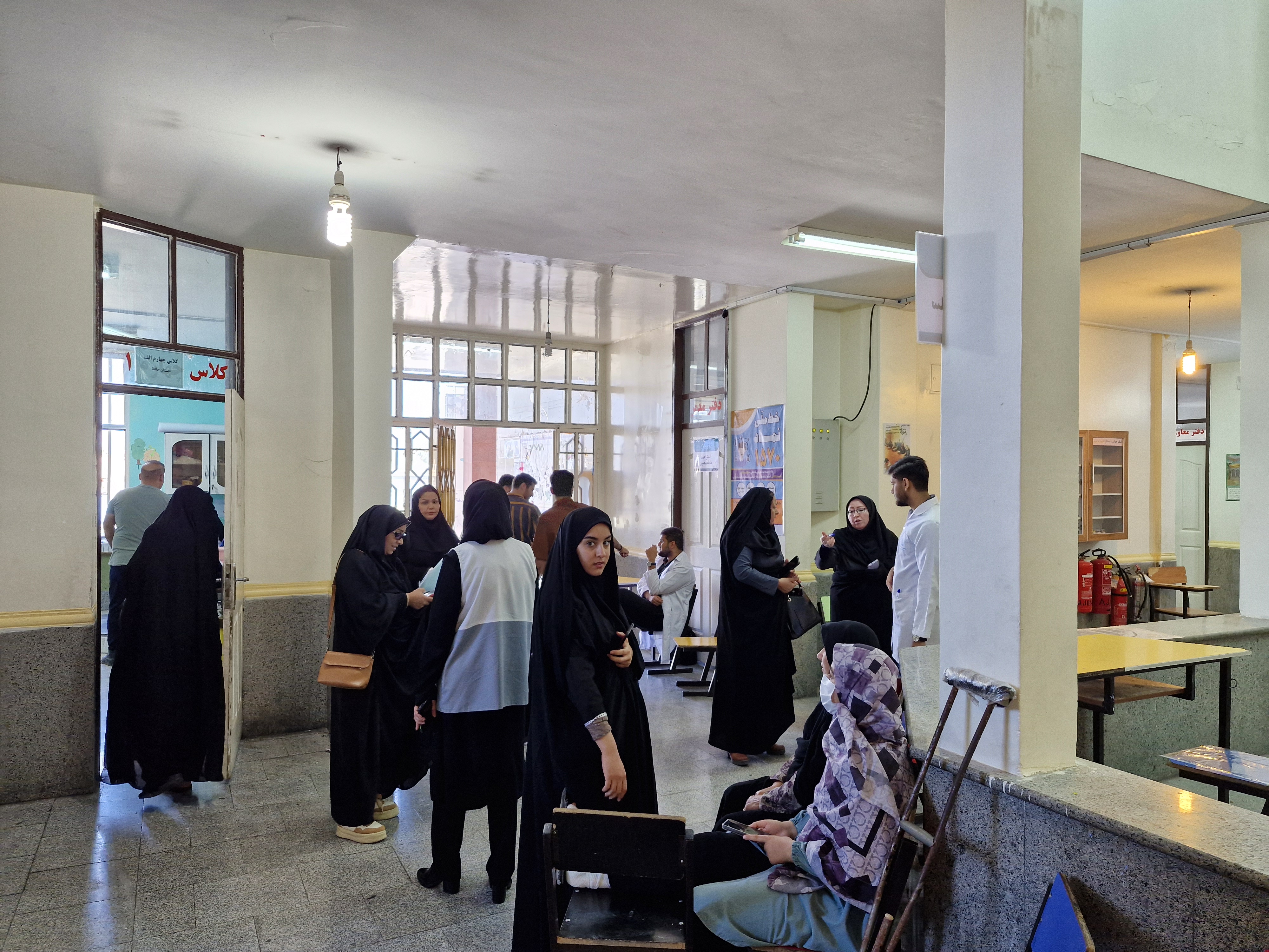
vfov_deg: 58.9
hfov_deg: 73.9
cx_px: 634
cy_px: 476
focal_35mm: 23
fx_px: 843
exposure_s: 1/180
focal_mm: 5.54
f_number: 1.8
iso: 250
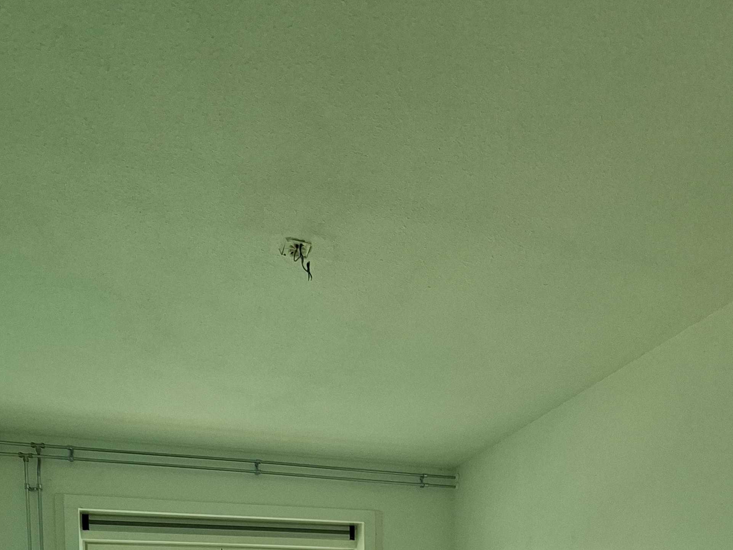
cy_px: 687
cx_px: 328
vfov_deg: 36.8
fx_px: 572
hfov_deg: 65.2
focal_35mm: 27
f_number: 2.2
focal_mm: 1.74
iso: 50
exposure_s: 1/40
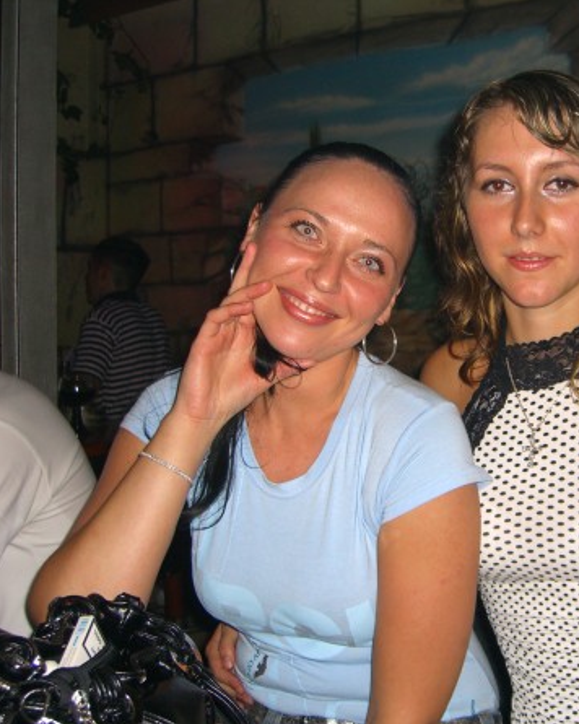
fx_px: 1071
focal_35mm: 50
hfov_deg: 29.6
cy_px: 363
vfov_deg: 37.3
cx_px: 457
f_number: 2.8
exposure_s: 1/60
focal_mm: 7.9
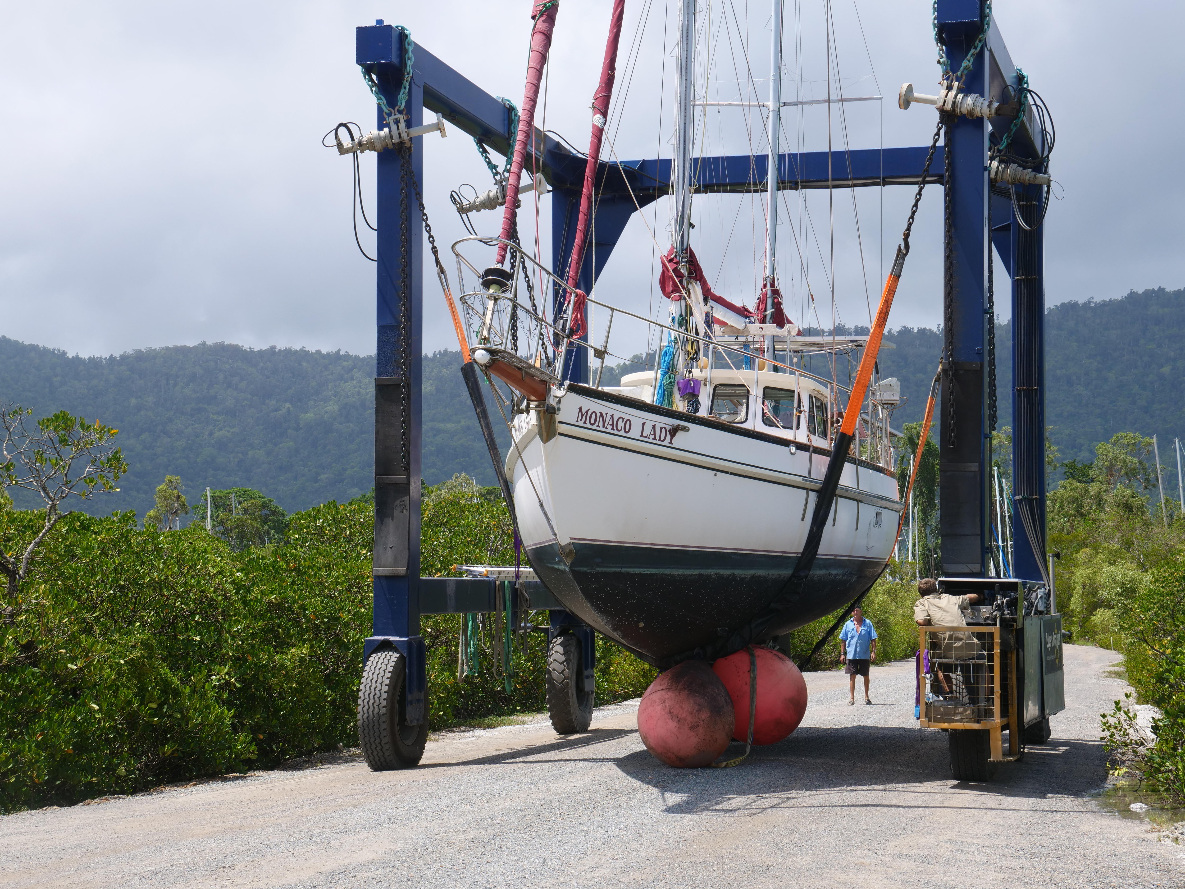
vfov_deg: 21.0
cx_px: 592
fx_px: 2396
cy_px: 444
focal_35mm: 70
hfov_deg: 27.8
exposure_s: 1/640
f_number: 6.3
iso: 200
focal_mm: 35
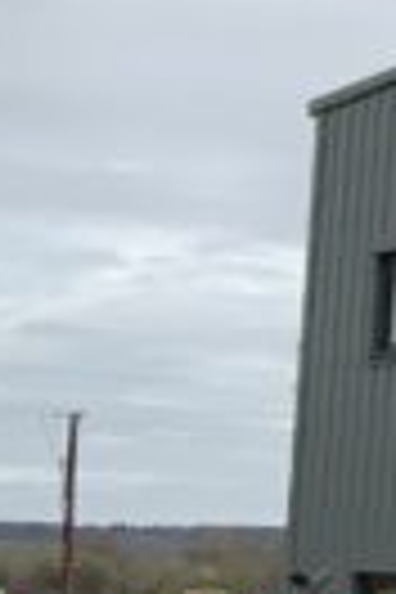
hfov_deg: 8.0
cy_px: 292
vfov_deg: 14.1
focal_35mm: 146
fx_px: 2409
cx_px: 1197
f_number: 1.8
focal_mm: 3
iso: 20
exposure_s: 1/2427
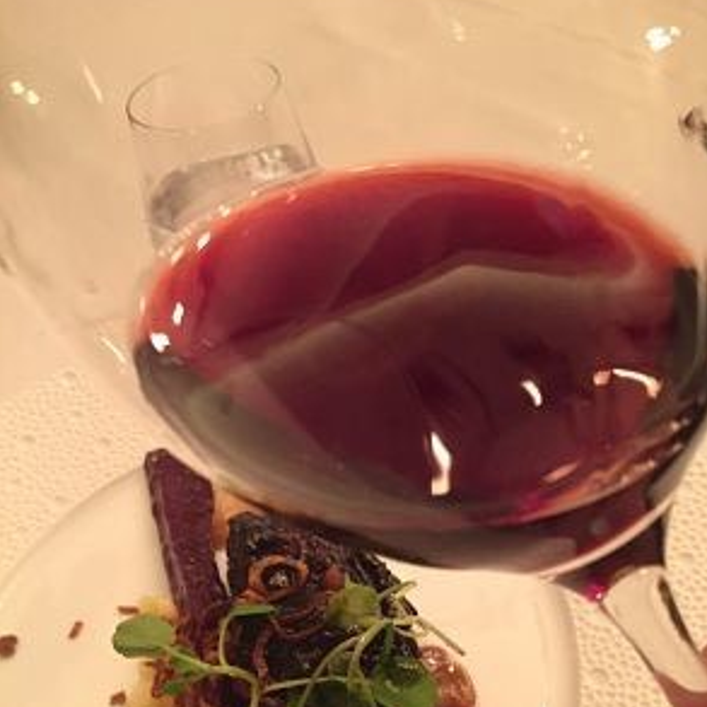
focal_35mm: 35
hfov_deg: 47.2
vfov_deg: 46.7
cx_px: 360
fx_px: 809
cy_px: 451
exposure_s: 1/20
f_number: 2.2
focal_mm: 4.15
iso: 250
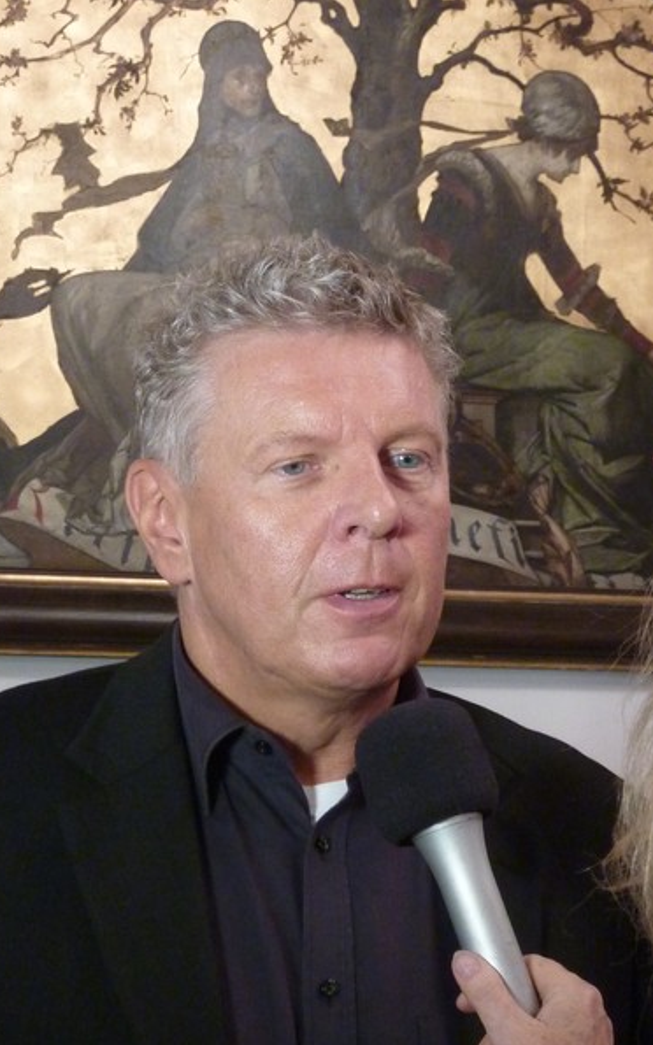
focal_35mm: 111
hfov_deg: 11.8
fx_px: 3164
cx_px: 288
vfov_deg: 18.8
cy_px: 522
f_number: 4.1
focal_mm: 11.9
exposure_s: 1/15
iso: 400
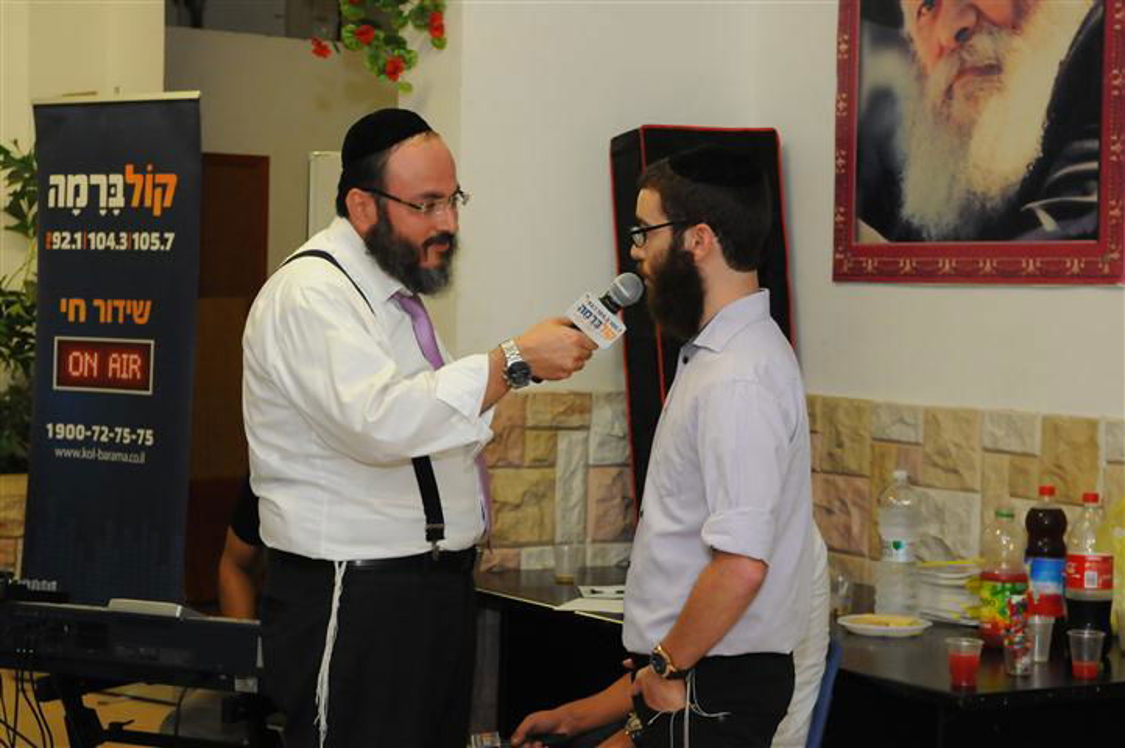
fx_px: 2576
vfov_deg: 16.5
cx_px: 562
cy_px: 374
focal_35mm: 82
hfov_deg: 24.6
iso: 1600
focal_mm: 55
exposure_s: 1/125
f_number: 7.1
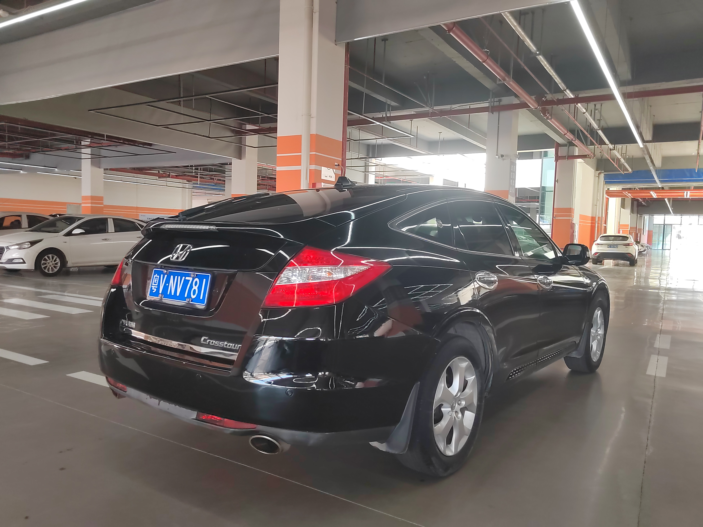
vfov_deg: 58.9
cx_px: 352
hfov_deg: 73.9
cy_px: 264
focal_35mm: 23
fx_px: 467
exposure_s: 1/50
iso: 338
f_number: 1.9
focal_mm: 5.52
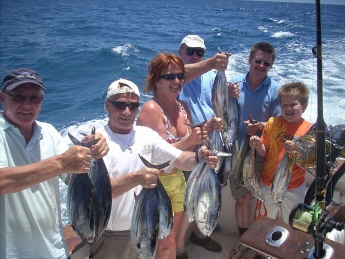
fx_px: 369
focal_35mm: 37
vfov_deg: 38.6
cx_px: 172
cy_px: 130
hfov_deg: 50.2
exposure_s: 1/273
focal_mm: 6.2
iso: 64
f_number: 5.6
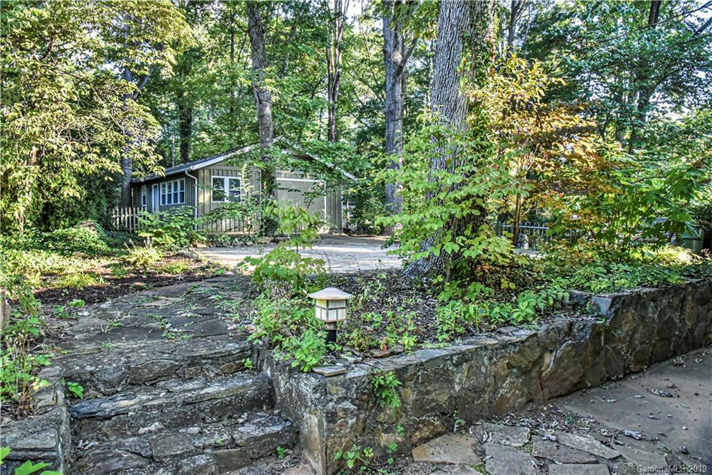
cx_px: 356
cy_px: 238
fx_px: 475
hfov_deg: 73.7
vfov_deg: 53.1
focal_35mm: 24
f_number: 11
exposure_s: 1/125
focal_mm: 24
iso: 4000
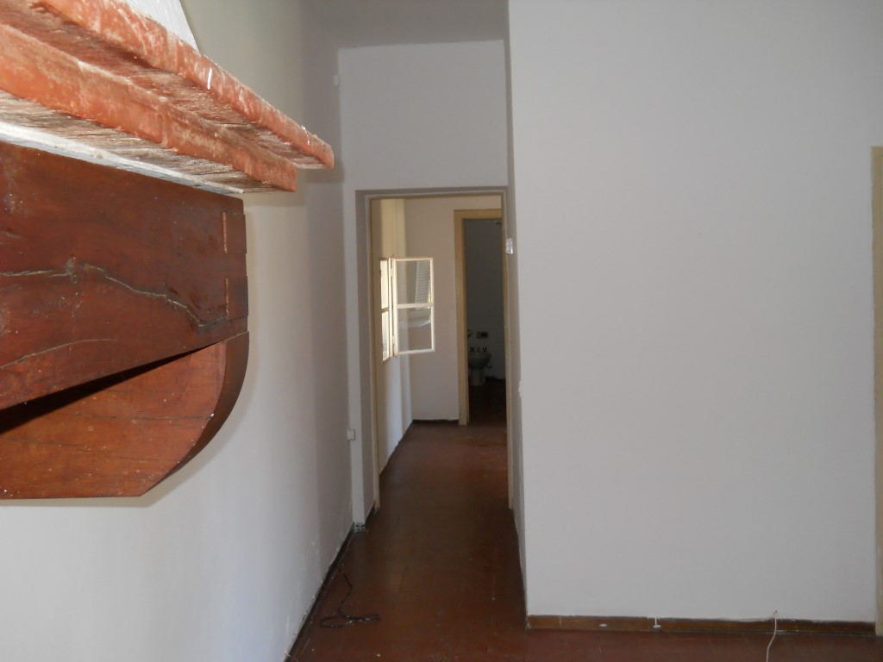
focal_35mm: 41
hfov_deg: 45.8
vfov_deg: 35.1
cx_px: 442
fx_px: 1046
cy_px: 331
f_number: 3.1
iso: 200
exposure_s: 1/30
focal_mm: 6.72
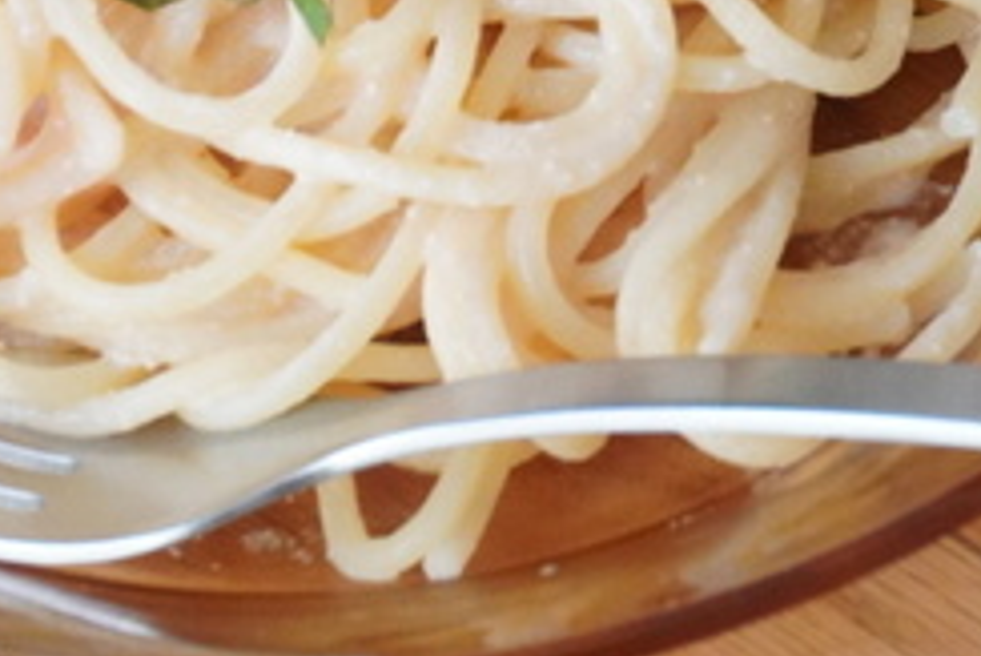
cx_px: 832
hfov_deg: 11.9
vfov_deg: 7.9
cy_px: -221
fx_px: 4673
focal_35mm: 171
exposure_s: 1/80
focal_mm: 41
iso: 5000
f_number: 11
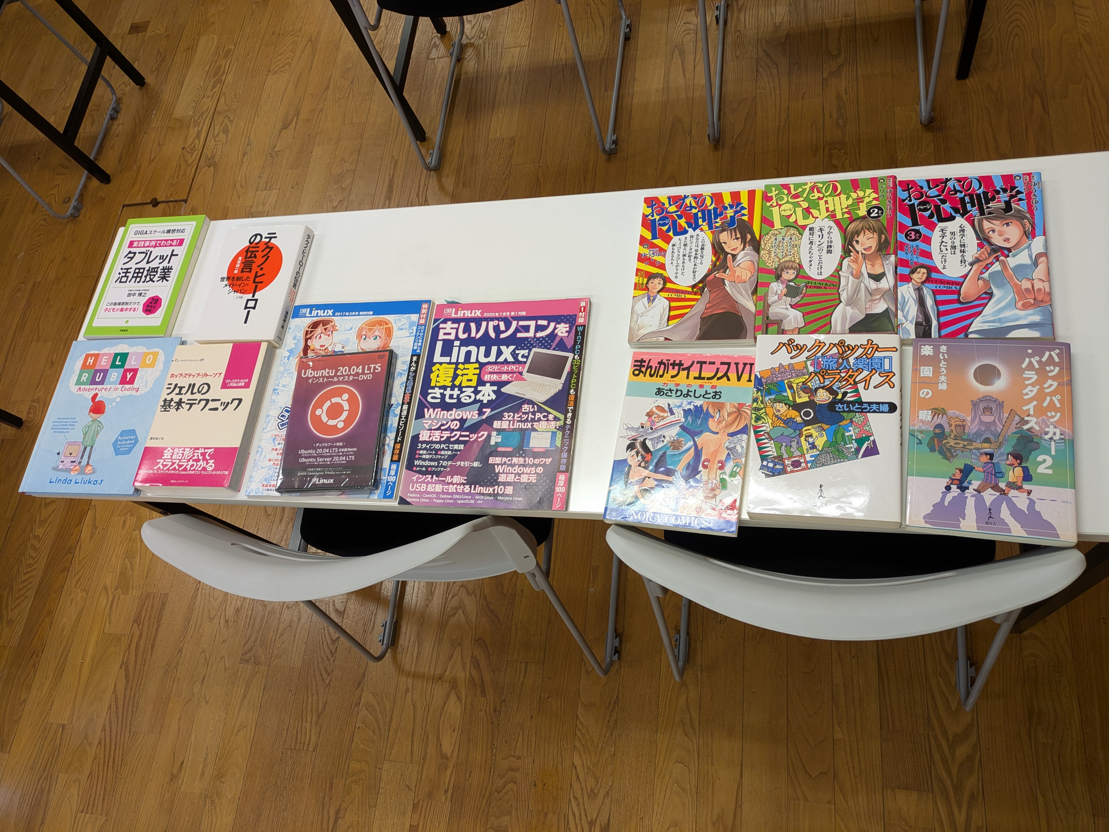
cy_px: 416
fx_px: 801
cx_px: 554
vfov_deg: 54.9
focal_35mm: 25
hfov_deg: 69.4
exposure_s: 1/120
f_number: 1.89
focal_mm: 5.43
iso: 69
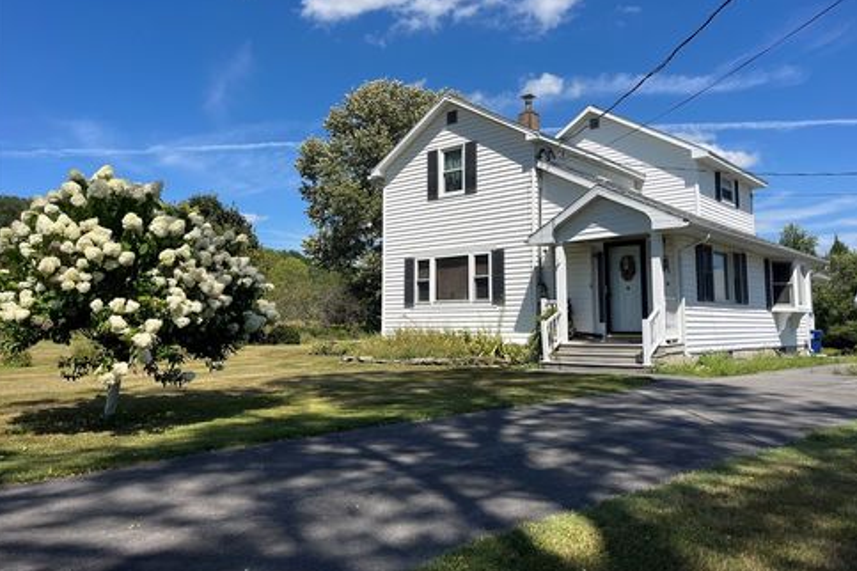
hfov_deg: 65.5
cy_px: 263
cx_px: 433
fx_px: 667
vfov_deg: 46.4
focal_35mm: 28
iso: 50
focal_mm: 5.1
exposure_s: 1/3876
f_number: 1.6
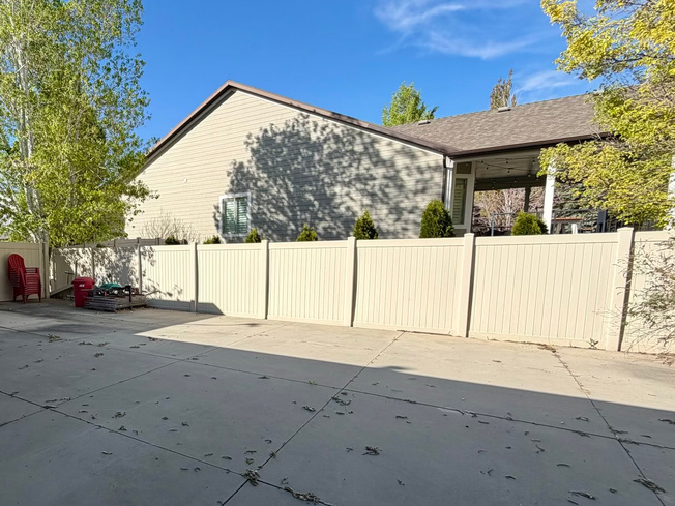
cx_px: 170
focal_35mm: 22
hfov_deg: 71.3
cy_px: 311
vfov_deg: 60.4
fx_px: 429
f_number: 2.2
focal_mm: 2.22
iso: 32
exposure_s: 1/770
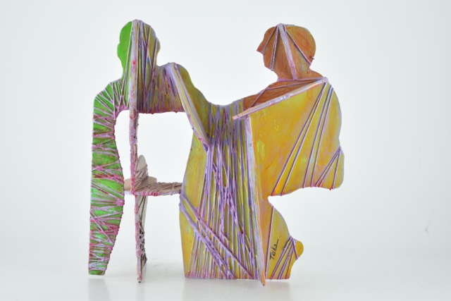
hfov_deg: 26.0
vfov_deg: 17.5
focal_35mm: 78
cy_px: 150
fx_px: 977
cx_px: 226
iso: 800
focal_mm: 52
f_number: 5.6
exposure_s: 1/125
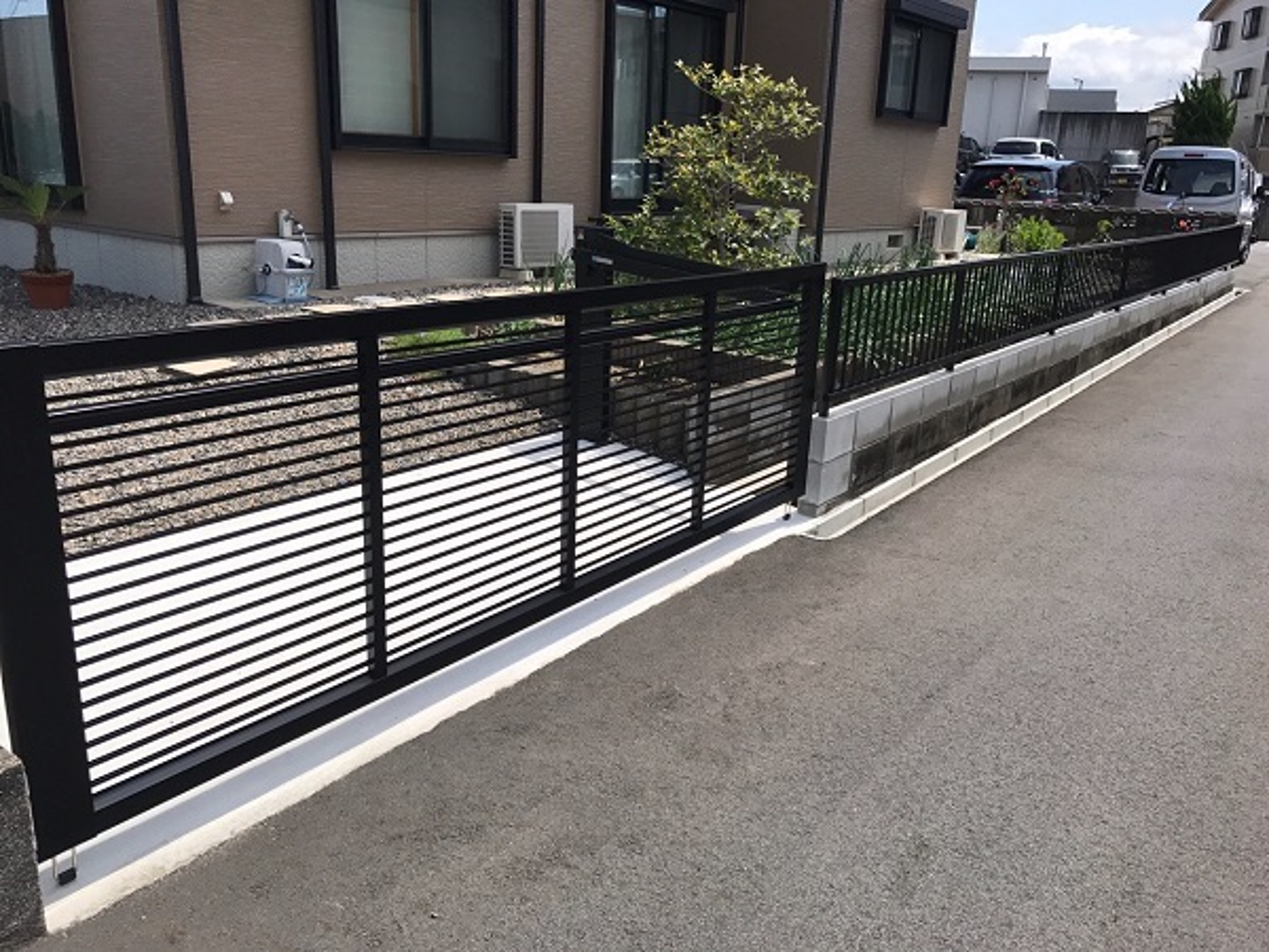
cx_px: 634
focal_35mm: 28
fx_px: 1026
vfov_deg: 49.7
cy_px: 476
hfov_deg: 63.4
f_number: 1.8
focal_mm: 3.99
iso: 20
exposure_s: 1/2336
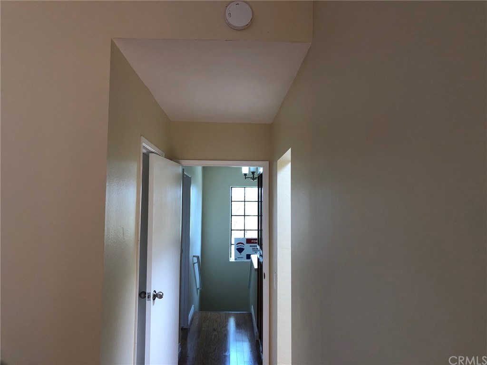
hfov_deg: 63.4
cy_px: 182
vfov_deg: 49.7
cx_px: 244
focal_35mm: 28
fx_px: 394
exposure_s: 1/120
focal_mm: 3.99
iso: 64
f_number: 1.8
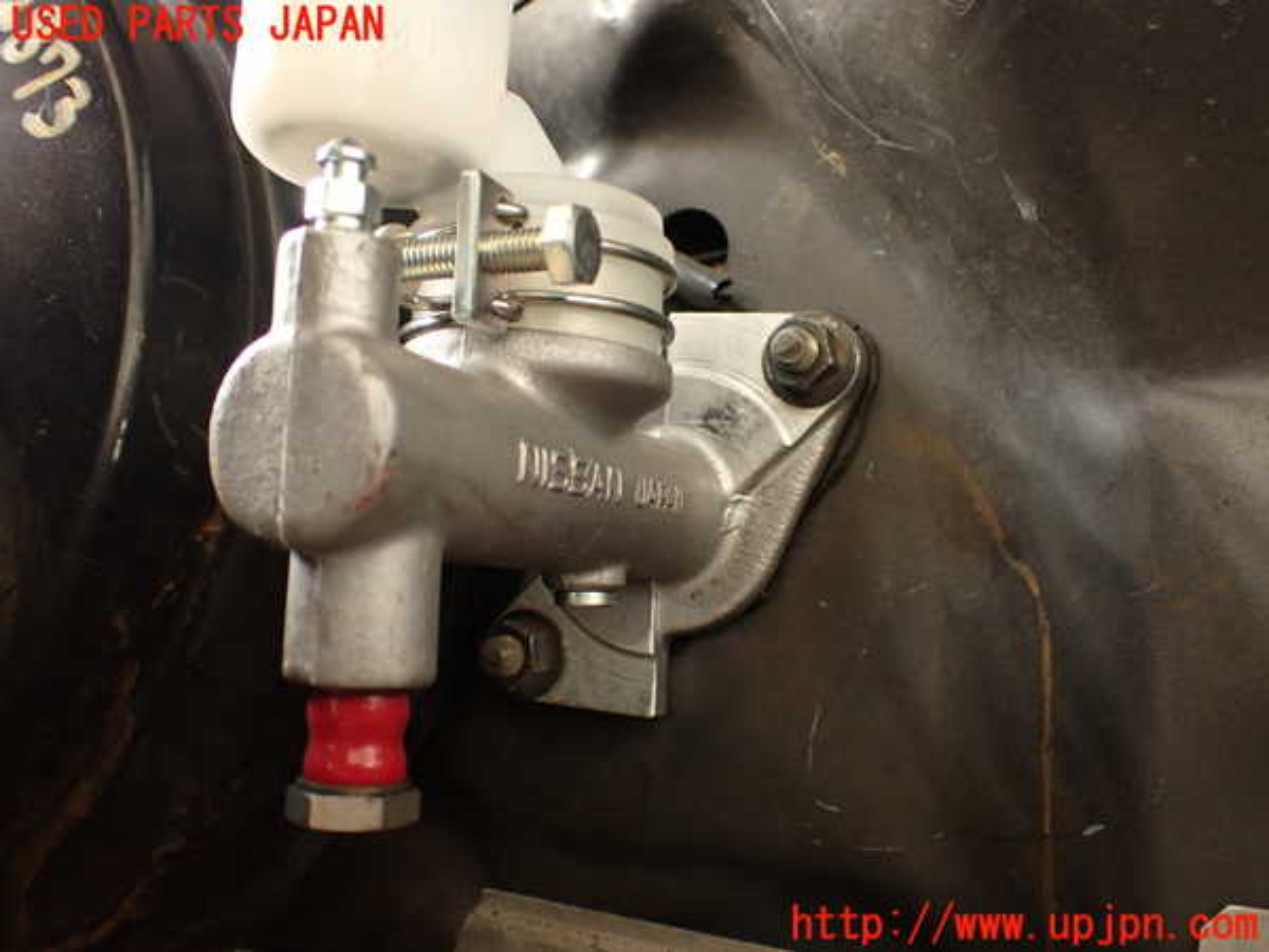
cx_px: 634
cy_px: 476
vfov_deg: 44.2
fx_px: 1173
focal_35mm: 32
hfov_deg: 56.8
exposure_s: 1/30
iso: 250
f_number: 2.4
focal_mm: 5.79
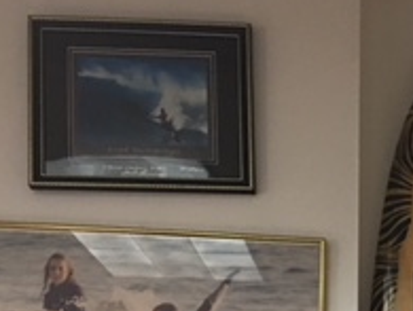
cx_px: 517
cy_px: 478
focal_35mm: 95
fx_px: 1136
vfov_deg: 14.5
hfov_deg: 19.2
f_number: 2.2
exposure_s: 1/15
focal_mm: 4.15
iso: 64
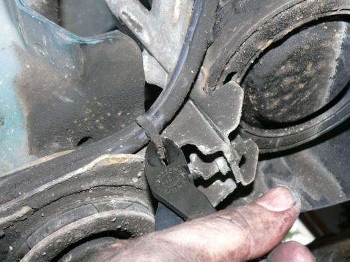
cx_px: 179
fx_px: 455
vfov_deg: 32.1
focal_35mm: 45
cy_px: 152
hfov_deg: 42.1
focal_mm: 6
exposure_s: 1/60
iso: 100
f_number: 2.8
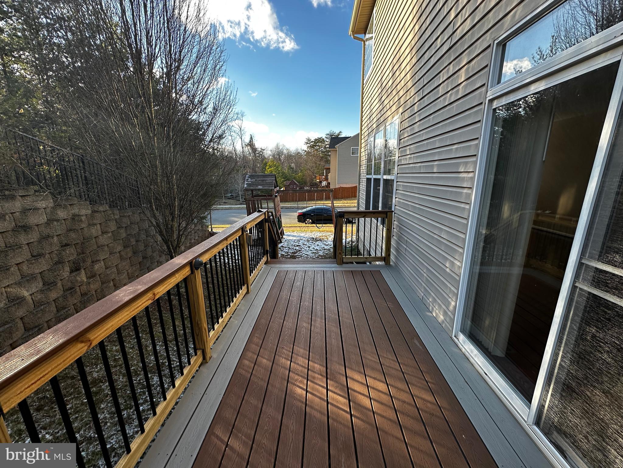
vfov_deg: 85.7
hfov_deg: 102.1
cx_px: 312
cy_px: 234
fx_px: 252
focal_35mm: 14
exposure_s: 1/211
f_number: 2.2
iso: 40
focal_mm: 2.22
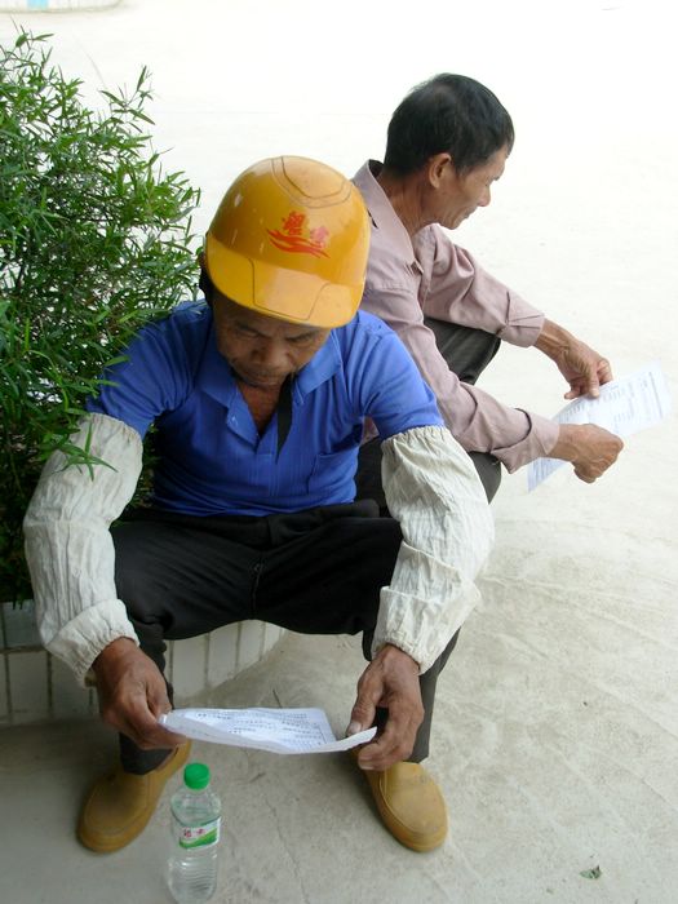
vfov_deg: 42.1
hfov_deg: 32.2
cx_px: 339
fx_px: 1175
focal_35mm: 45
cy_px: 452
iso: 50
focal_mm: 7.5
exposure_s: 1/313
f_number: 3.1
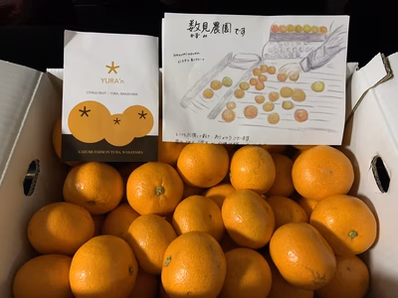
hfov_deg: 67.3
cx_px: 199
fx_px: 299
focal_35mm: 26
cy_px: 149
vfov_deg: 53.1
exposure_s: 1/50
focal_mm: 4.25
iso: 400
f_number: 1.8
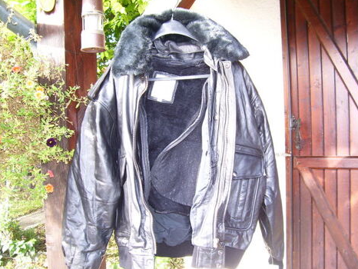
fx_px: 362
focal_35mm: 35
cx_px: 182
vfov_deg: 40.7
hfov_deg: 52.6
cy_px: 133
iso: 80
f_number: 2.7
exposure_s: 1/60
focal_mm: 5.6
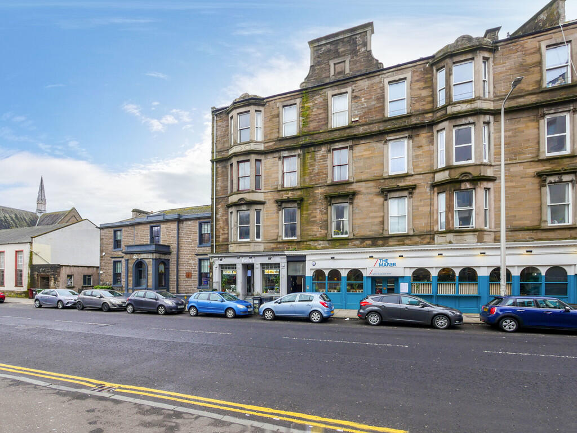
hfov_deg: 102.1
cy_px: 216
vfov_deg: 85.7
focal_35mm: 14
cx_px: 288
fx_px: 233
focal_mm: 7
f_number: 5
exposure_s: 1/160
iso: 200
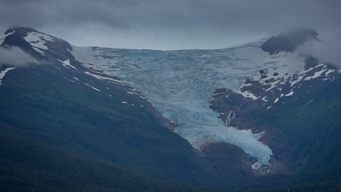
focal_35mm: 133
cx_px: 189
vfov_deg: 9.1
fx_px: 1203
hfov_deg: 16.1
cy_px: 83
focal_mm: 112
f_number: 9
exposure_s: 1/320
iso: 100
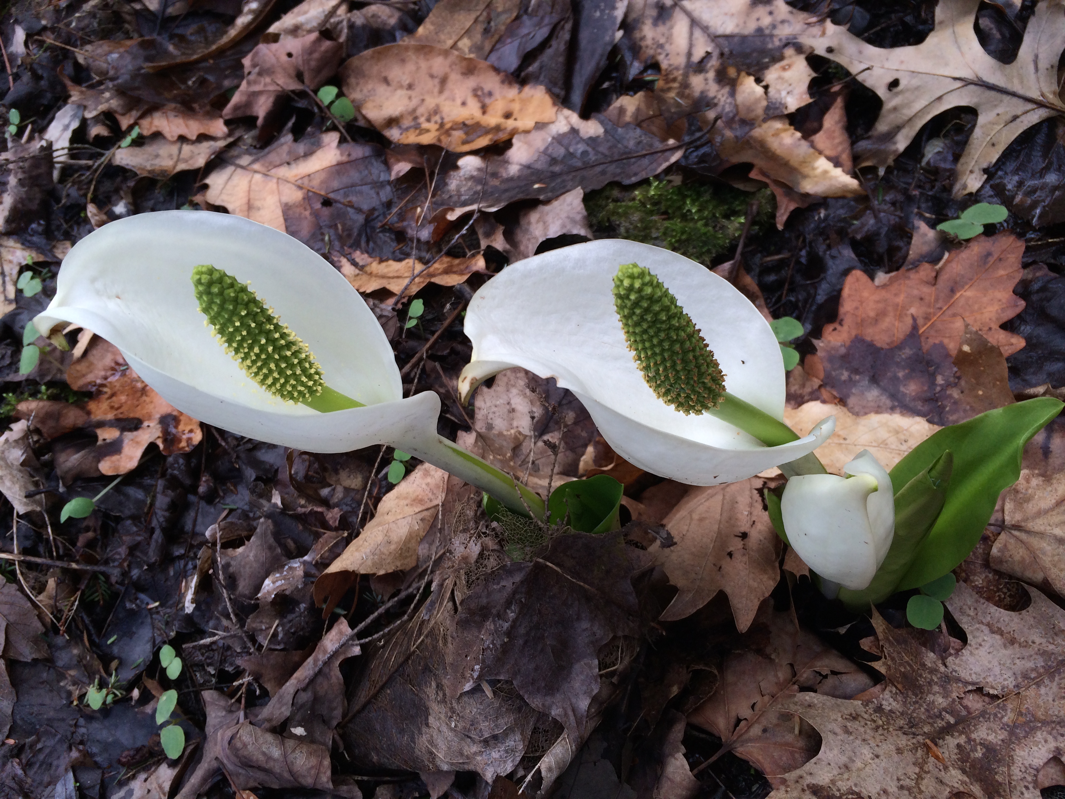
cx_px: 532
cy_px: 400
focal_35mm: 30
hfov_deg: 60.0
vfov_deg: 46.8
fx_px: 923
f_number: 2.2
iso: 32
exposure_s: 1/471
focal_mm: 4.12
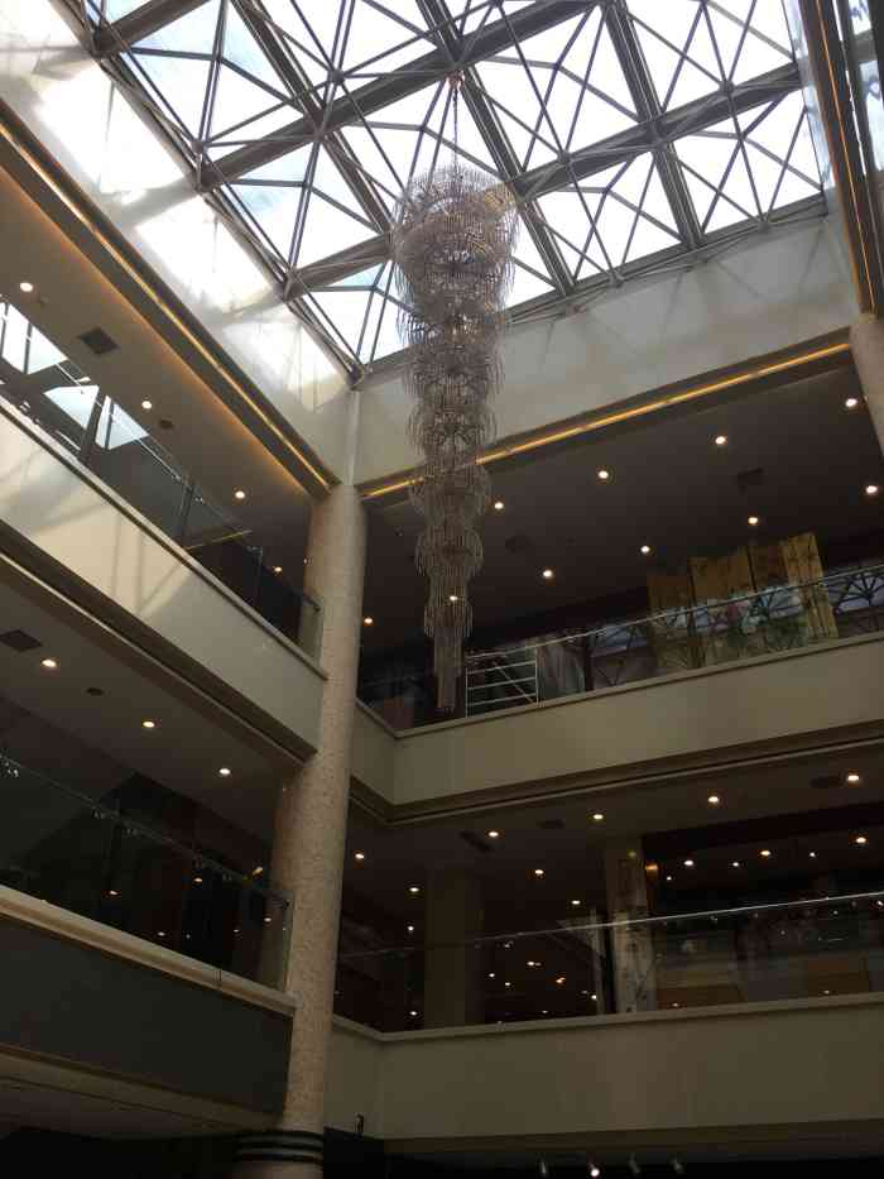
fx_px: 987
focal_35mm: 29
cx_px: 442
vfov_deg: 61.7
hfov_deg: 48.2
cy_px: 590
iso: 25
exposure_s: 1/100
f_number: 2.2
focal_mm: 4.15
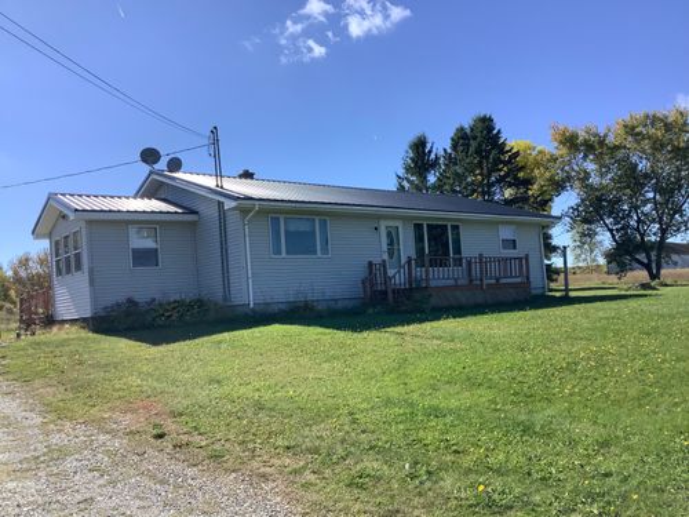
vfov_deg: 45.4
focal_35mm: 31
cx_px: 344
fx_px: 617
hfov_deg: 58.4
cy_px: 258
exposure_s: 1/1314
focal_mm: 3.3
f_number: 2.4
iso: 25
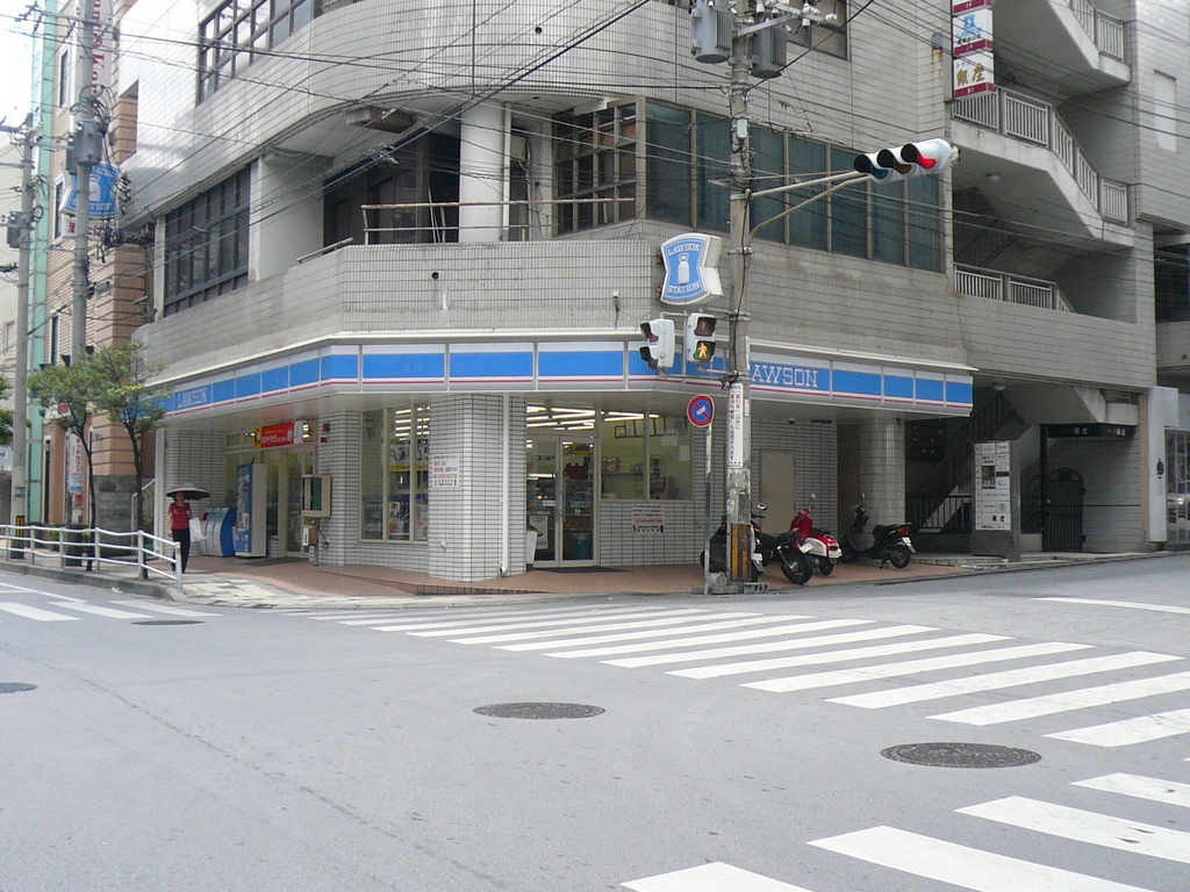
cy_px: 446
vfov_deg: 32.9
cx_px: 595
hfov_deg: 42.9
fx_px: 1513
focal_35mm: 44
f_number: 2.8
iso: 100
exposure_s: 1/500
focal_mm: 4.7
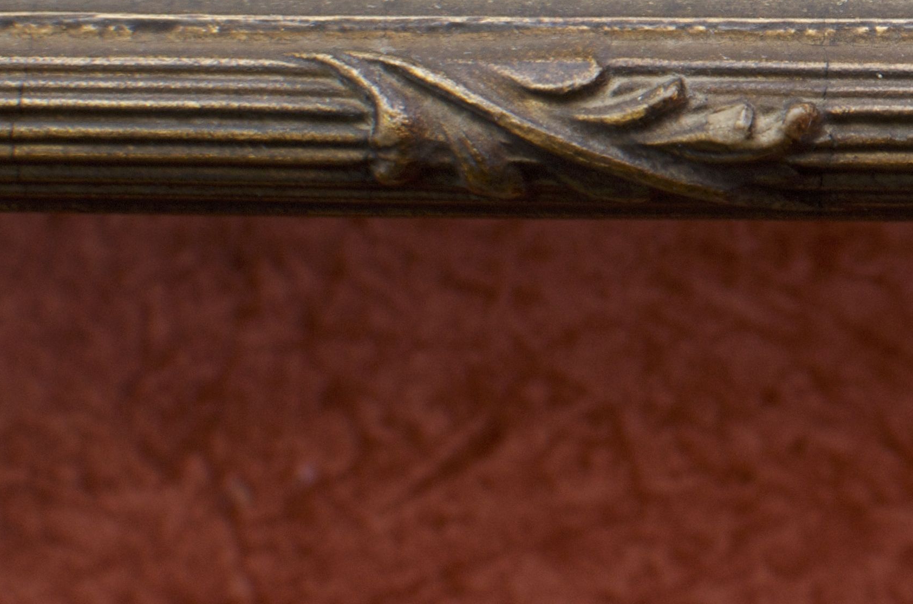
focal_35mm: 150
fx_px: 3807
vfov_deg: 9.0
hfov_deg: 13.3
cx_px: 1123
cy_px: -102
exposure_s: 1/125
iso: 640
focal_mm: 35
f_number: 5.6
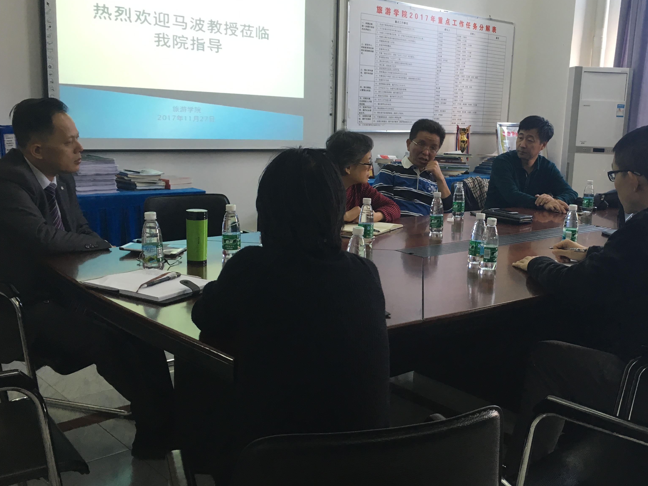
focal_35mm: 38
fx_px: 711
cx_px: 418
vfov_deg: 37.7
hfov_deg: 48.3
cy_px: 238
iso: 100
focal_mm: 4.15
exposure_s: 1/33
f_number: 2.2
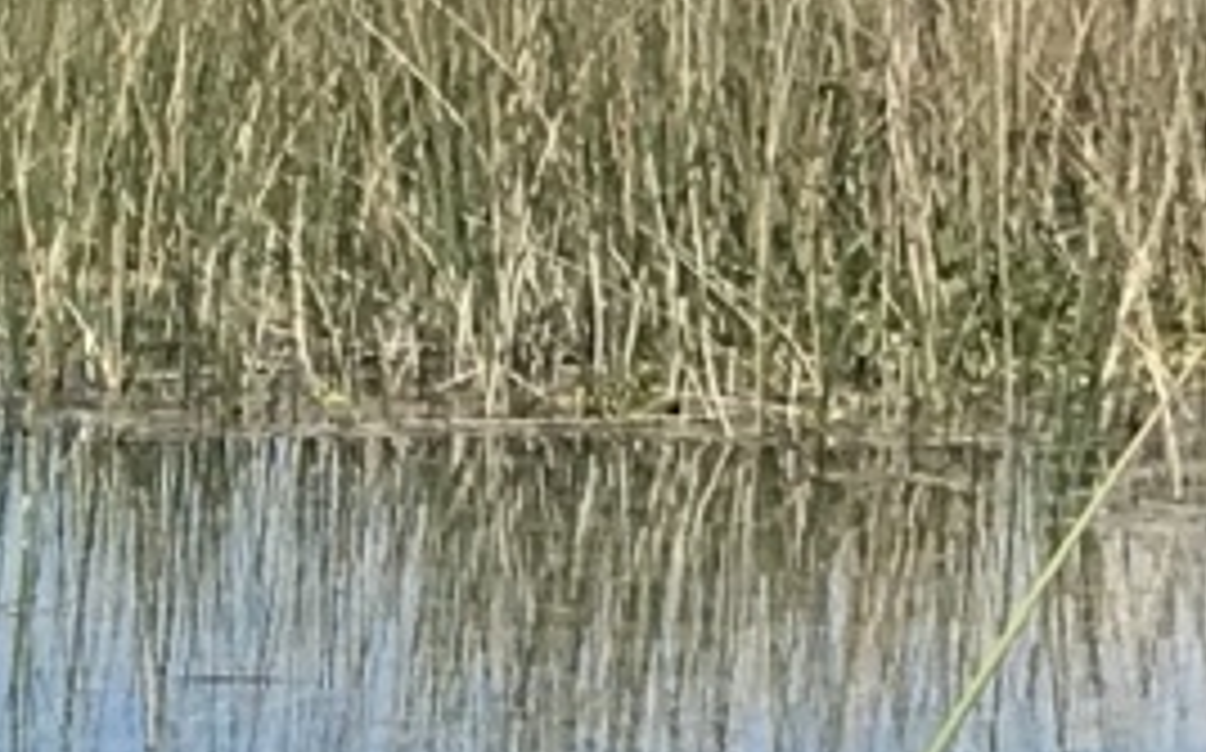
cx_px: -1179
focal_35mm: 213
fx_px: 6995
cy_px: 1342
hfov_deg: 9.3
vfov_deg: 6.0
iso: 20
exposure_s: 1/2740
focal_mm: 3.99
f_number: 1.8
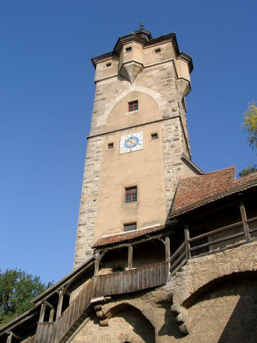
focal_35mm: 34
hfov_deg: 41.8
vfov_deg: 54.0
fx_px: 337
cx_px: 128
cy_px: 172
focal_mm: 7.13
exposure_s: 1/672
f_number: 4
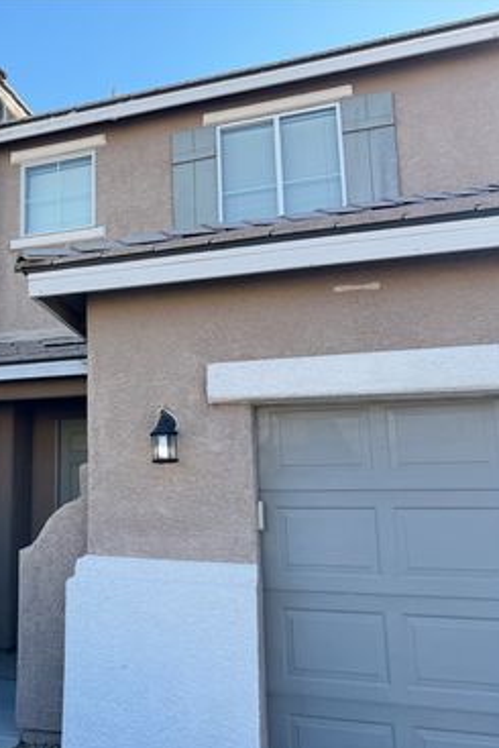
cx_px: 53
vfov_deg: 55.8
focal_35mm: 34
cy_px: 378
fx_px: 706
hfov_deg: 36.6
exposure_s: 1/1156
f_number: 1.78
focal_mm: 6.76
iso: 100
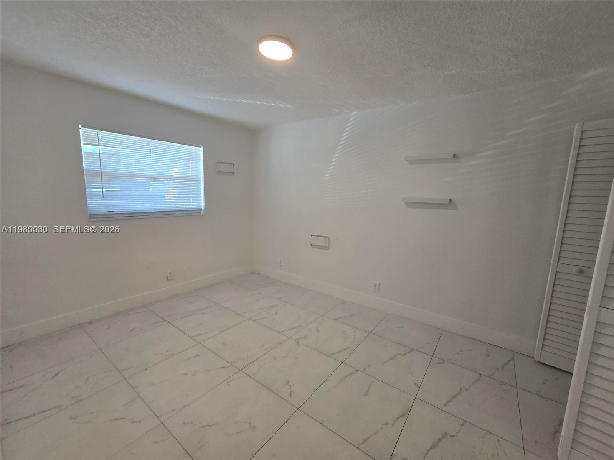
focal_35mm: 13
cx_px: 307
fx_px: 231
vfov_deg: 89.9
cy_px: 230
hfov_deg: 106.2
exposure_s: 1/60
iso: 64
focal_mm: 2.2
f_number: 2.2
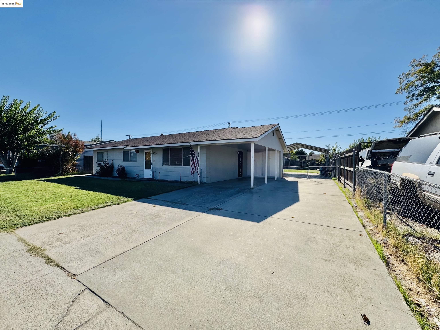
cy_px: 165
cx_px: 220
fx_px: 178
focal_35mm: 14
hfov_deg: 102.1
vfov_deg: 85.7
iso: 50
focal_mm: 2.22
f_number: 2.2
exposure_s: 1/2674
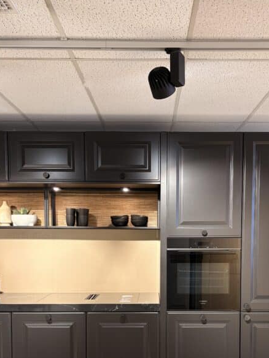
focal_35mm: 38
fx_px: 394
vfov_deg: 47.7
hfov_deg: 37.6
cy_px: 255
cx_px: 155
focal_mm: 5.96
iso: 125
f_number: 1.6
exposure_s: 1/50
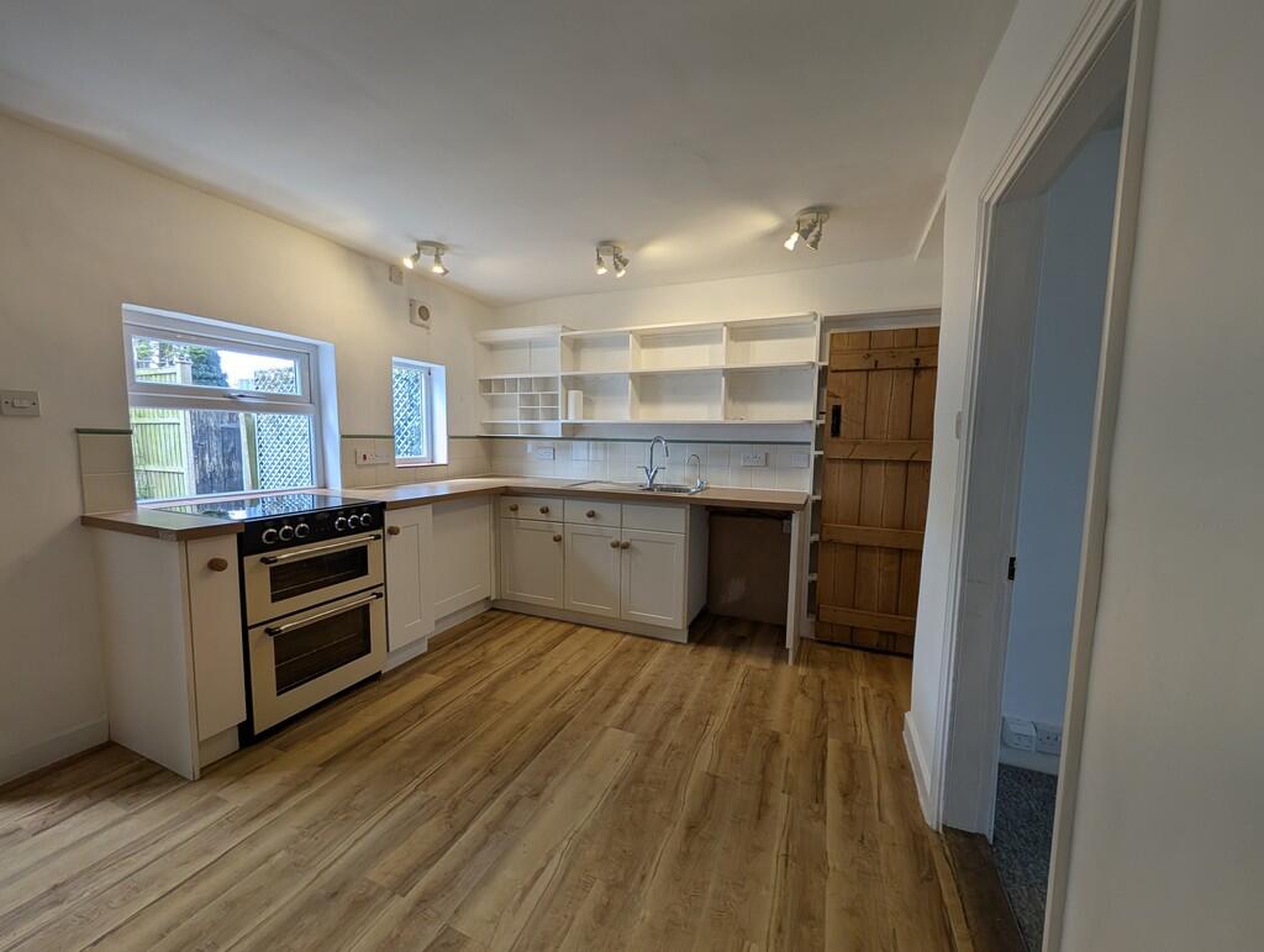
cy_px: 476
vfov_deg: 94.6
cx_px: 632
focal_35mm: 12
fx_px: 439
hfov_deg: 110.5
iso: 48
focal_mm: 2.02
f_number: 1.7
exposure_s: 1/137
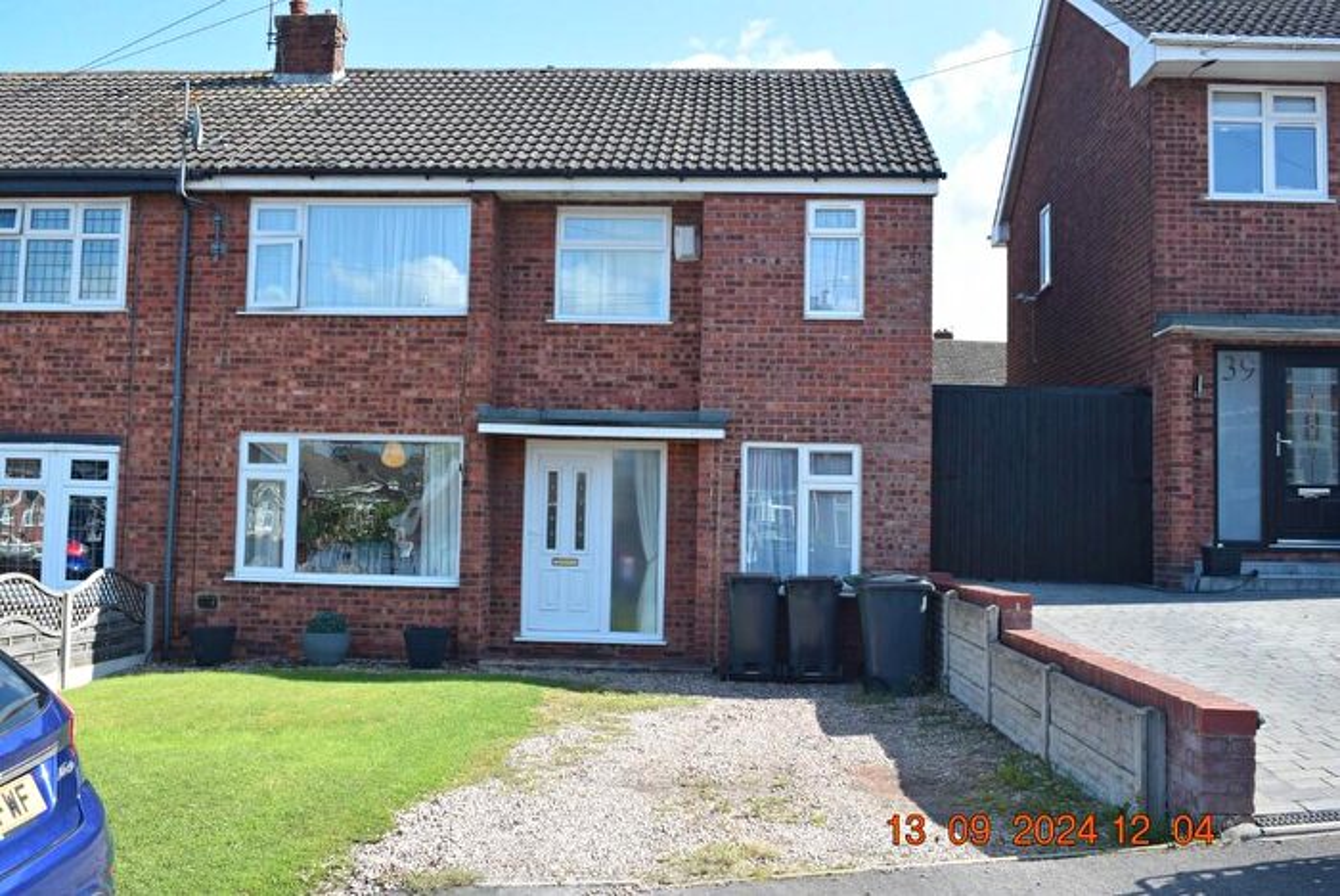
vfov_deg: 36.9
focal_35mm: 36
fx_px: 1341
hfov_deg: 53.1
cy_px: 448
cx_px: 670
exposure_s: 1/250
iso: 220
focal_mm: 24
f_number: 8
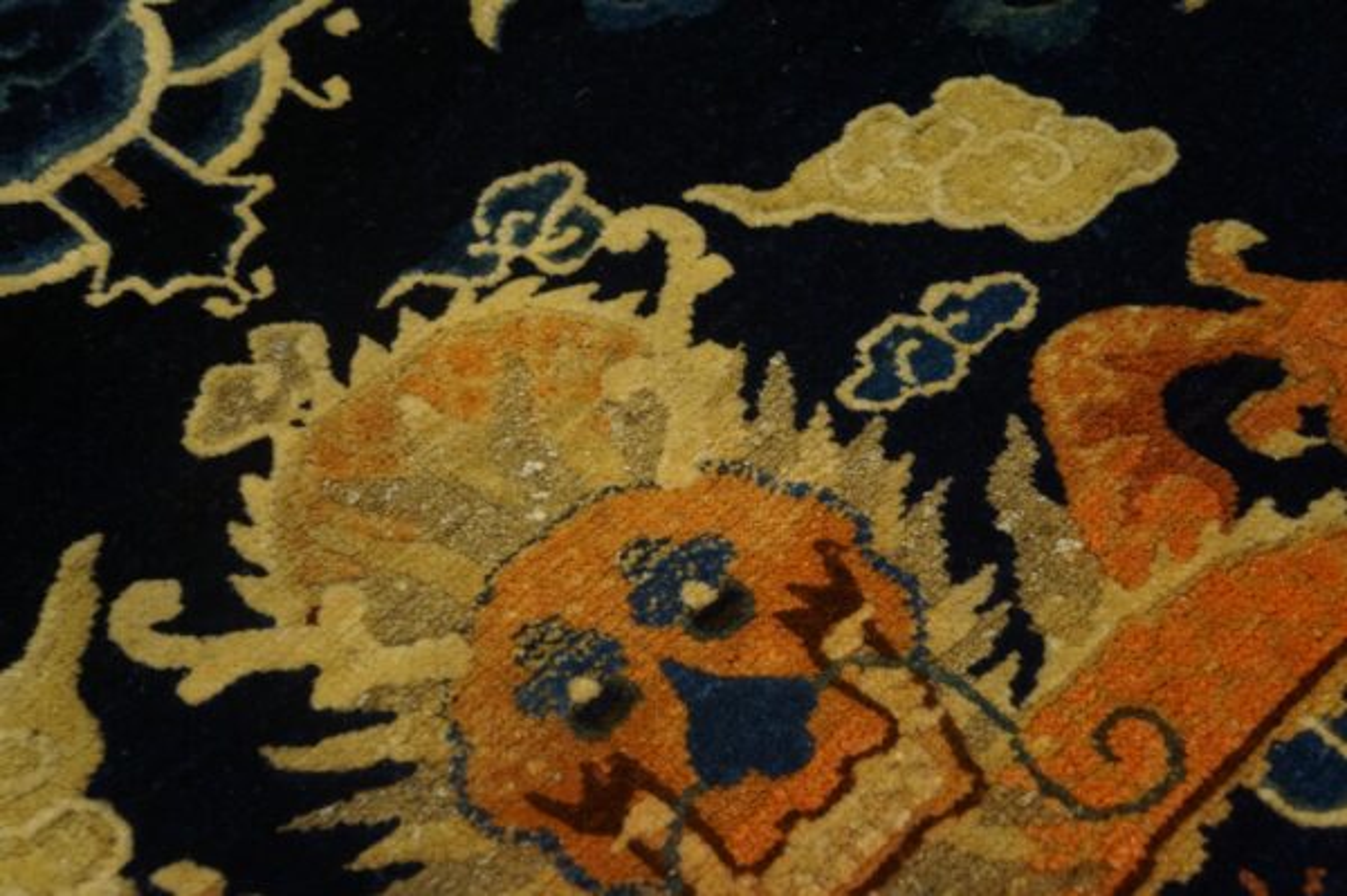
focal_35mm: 56
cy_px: 448
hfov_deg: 36.0
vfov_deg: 24.4
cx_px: 674
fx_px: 2075
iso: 1250
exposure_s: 1/60
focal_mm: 37
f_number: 4.5
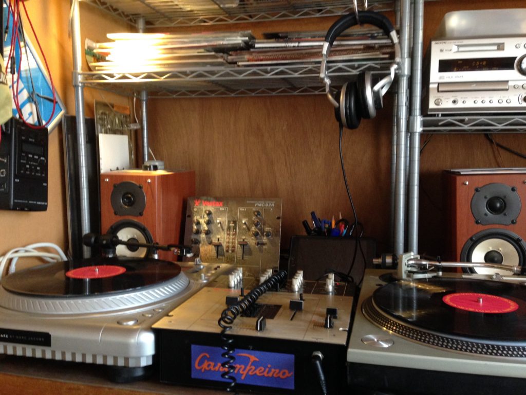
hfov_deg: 55.4
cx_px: 263
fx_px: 501
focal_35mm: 33
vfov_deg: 42.9
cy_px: 198
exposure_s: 1/20
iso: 250
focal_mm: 4.12
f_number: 2.4
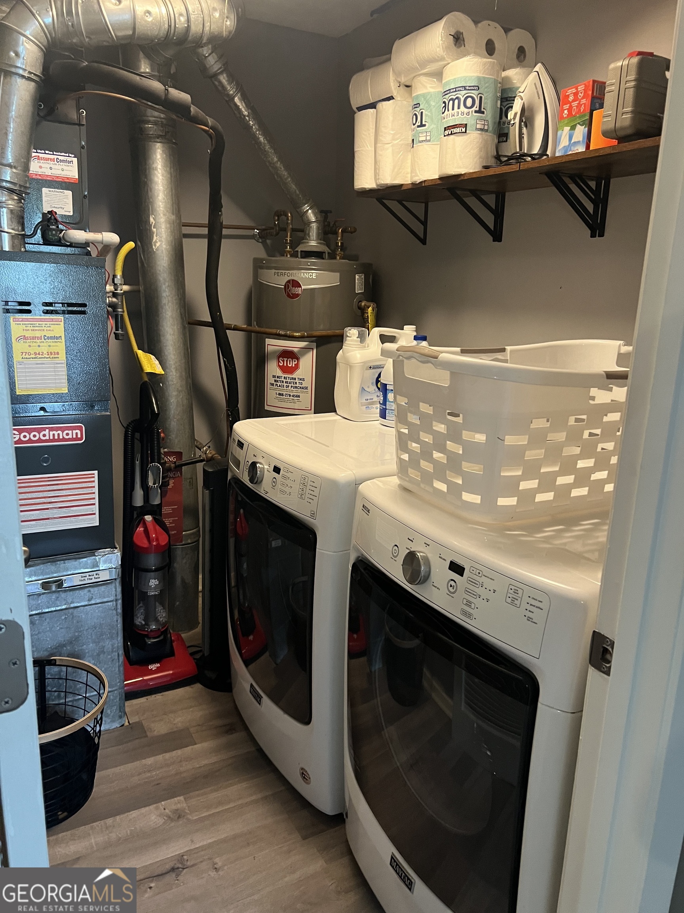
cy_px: 456
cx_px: 342
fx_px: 685
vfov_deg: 67.3
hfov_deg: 53.1
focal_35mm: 26
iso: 500
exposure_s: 1/40
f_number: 1.5
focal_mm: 5.7
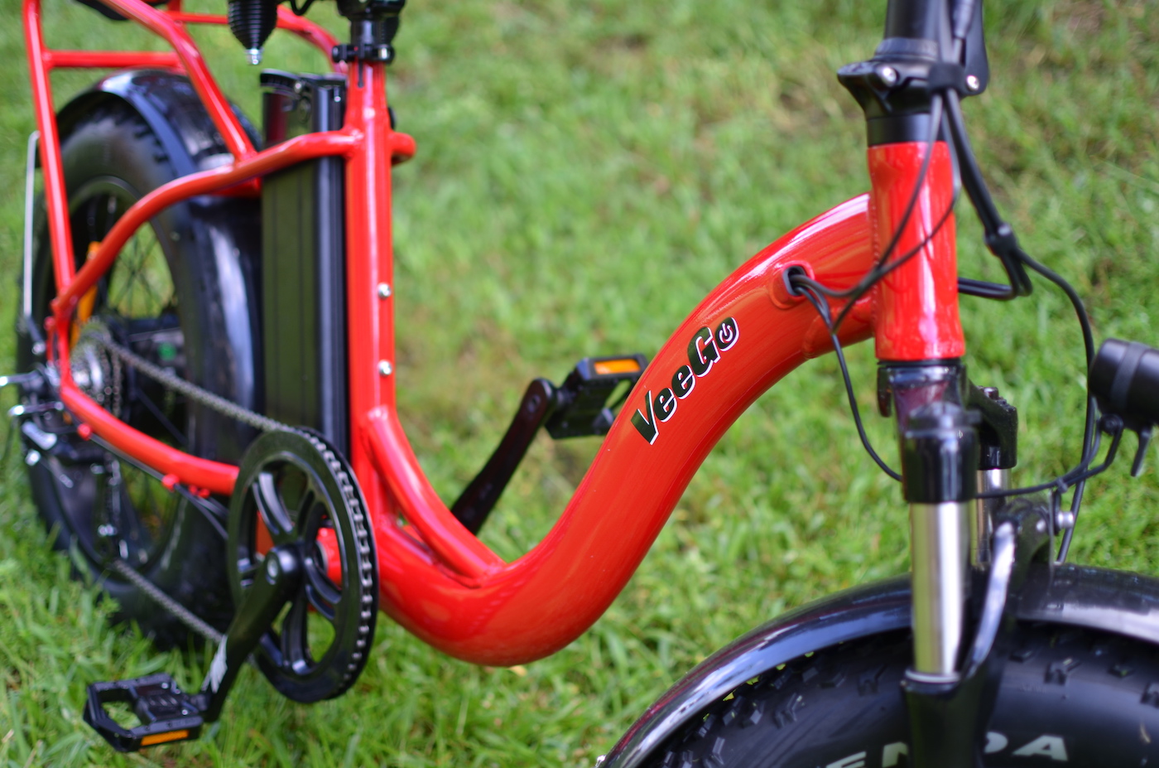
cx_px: 580
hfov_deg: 37.9
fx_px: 1687
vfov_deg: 25.6
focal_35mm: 52
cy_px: 384
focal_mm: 35
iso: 100
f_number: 1.8
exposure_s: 1/250
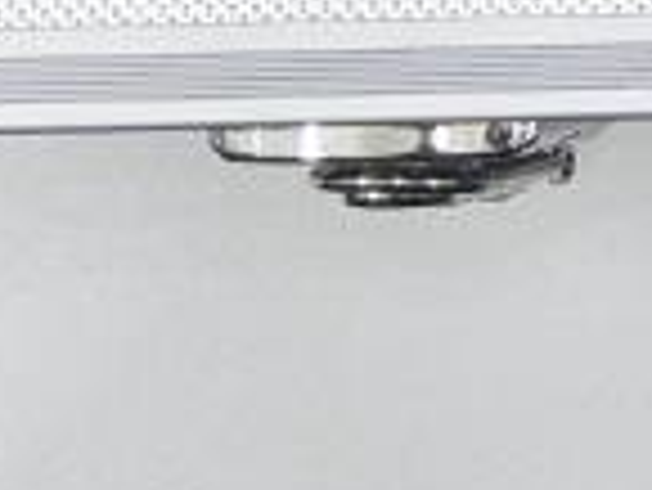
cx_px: 1623
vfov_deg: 7.1
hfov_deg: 9.3
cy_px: -984
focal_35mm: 188
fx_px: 3544
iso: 87
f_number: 1.73
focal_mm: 4.38
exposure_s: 1/217
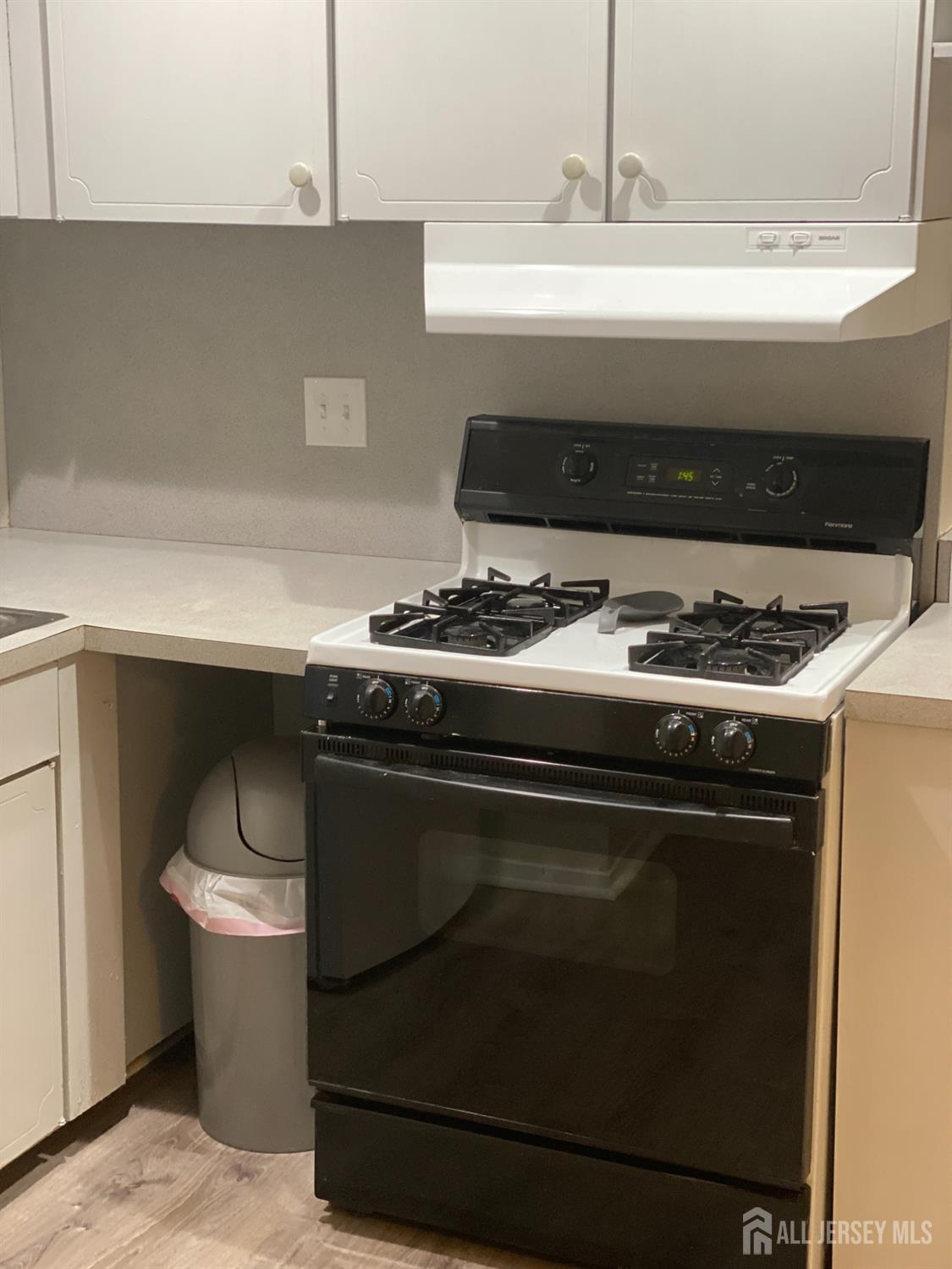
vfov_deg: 36.8
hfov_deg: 28.0
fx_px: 1907
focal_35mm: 52
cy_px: 634
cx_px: 476
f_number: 2
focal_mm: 6
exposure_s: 1/40
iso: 200
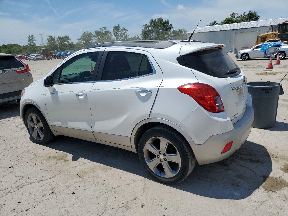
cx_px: 144
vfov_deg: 53.1
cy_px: 108
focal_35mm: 26
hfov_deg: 67.3
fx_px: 216
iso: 50
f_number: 1.5
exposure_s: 1/10000
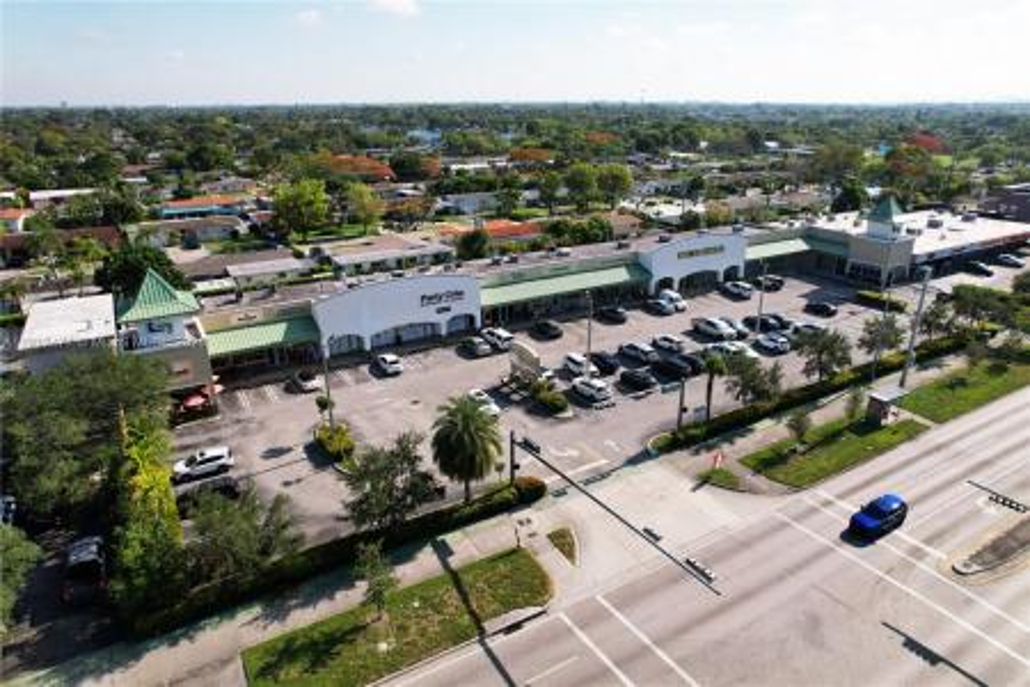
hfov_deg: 78.6
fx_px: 629
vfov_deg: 57.2
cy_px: 344
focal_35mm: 22
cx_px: 515
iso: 110
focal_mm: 8.38
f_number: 2.8
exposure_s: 1/160
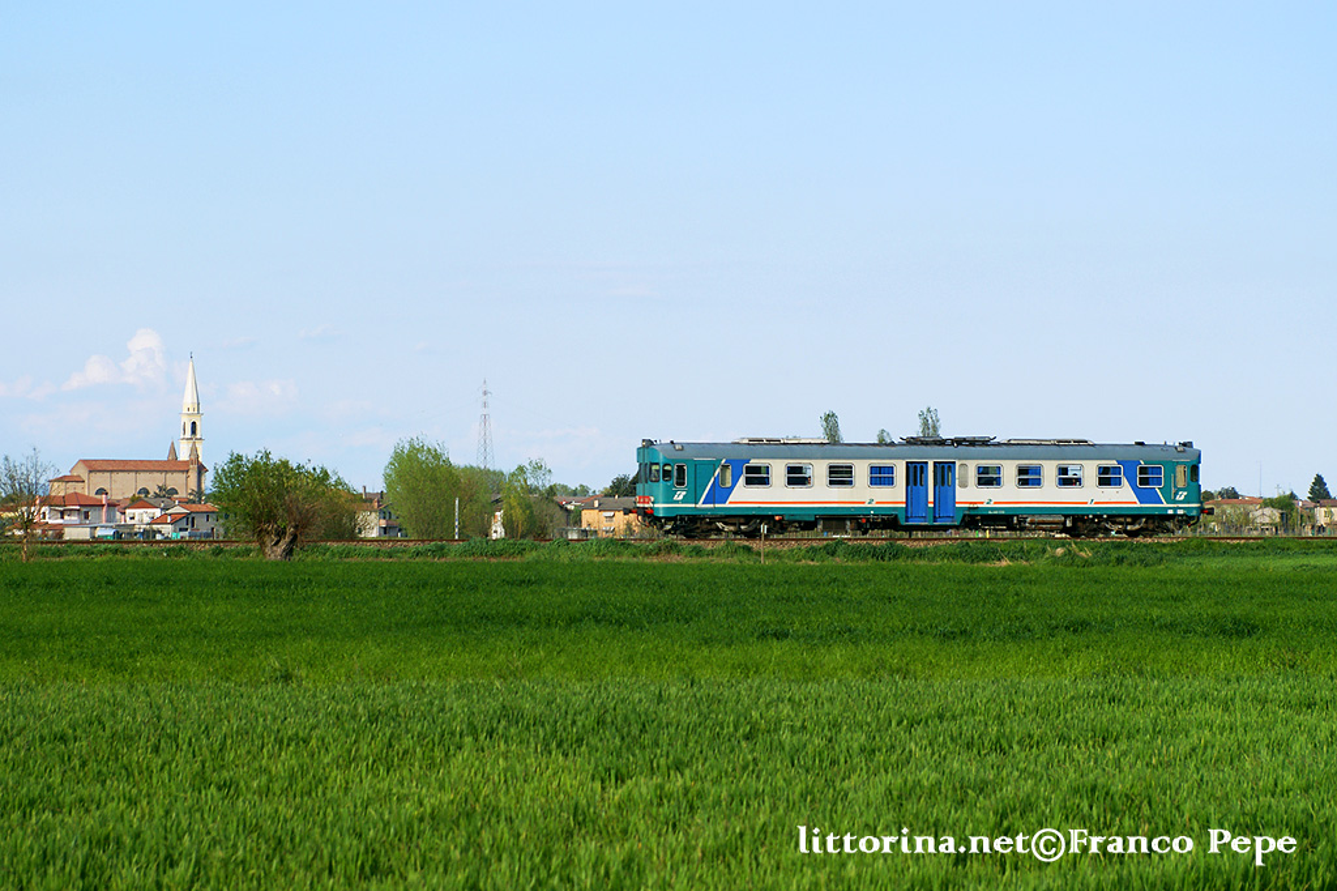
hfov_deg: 18.2
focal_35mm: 112
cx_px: 668
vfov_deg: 12.2
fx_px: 4177
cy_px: 446
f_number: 6.3
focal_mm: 75
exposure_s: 1/400
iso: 200
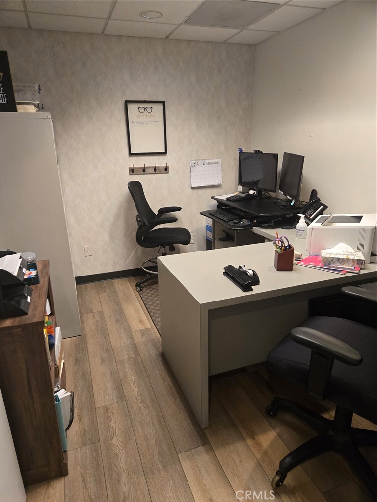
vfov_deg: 73.9
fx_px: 334
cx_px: 188
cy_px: 251
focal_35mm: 23
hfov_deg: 58.9
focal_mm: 5.4
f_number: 1.8
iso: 500
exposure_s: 1/120
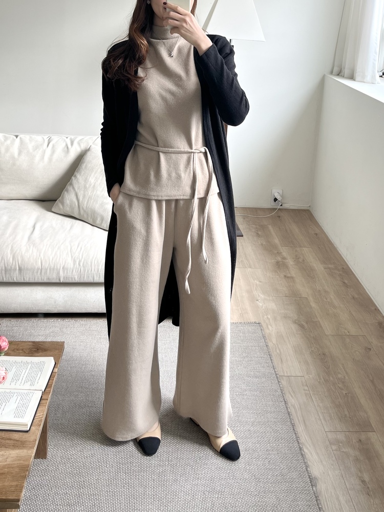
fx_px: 385
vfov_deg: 67.3
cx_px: 192
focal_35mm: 26
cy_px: 256
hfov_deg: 53.1
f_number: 1.6
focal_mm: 5.1
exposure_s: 1/139
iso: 32
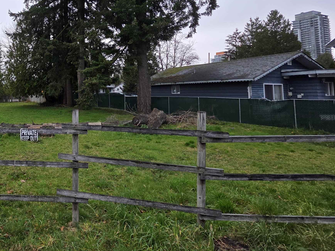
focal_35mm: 23
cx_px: 46
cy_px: 81
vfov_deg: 57.4
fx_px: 223
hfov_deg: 64.1
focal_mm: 2.2
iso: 40
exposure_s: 1/175
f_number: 1.9
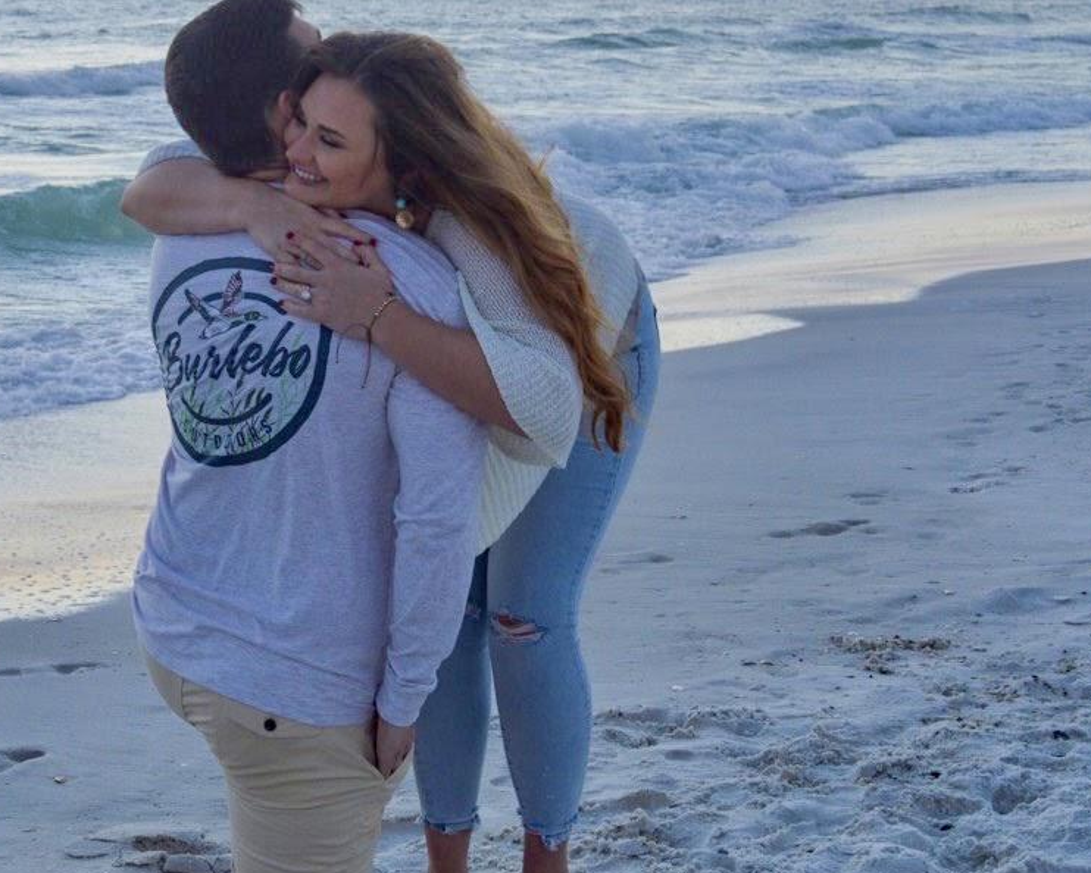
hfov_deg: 23.2
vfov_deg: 19.2
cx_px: 118
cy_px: 335
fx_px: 2584
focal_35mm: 80
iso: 250
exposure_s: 1/125
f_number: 5.6
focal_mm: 26
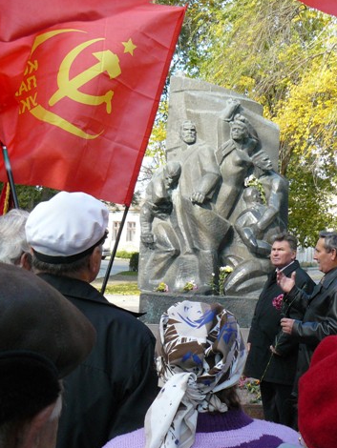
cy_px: 224
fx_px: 635
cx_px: 229
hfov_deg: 29.5
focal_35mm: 49
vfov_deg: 38.9
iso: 200
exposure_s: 1/200
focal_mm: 6
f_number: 4
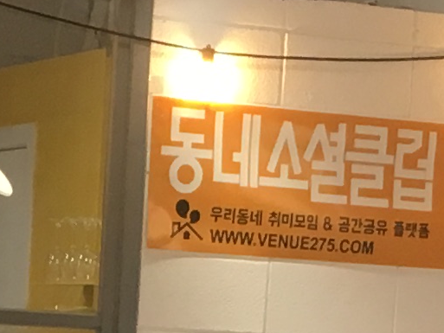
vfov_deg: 6.2
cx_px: 72
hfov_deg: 8.7
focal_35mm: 228
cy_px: 843
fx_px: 2925
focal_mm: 4.15
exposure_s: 1/30
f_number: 2.2
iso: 64
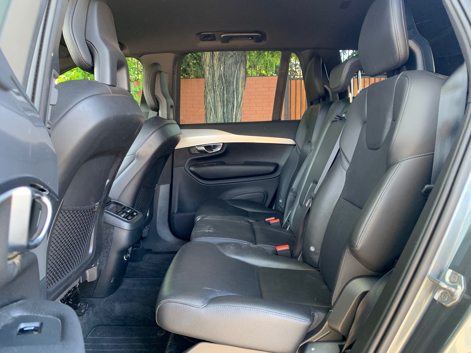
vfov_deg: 53.1
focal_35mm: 26
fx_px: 354
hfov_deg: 67.3
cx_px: 236
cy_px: 176
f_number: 1.8
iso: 250
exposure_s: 1/60
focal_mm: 4.25
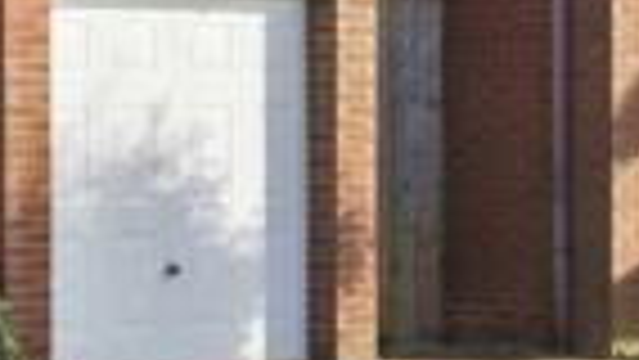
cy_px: -209
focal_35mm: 159
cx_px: -529
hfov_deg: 12.3
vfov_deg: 7.5
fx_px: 2695
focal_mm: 33
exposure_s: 1/200
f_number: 8
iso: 320
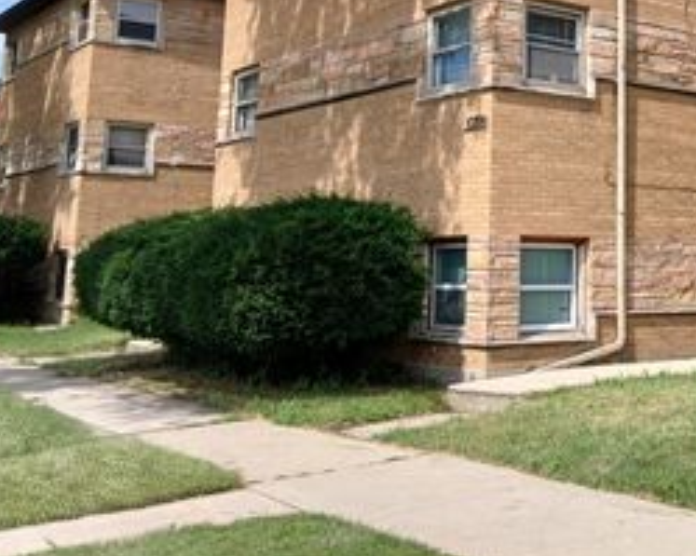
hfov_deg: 35.3
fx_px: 1050
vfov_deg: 28.4
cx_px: 576
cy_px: 43
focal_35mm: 51
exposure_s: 1/766
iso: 20
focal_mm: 3.98
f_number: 1.8
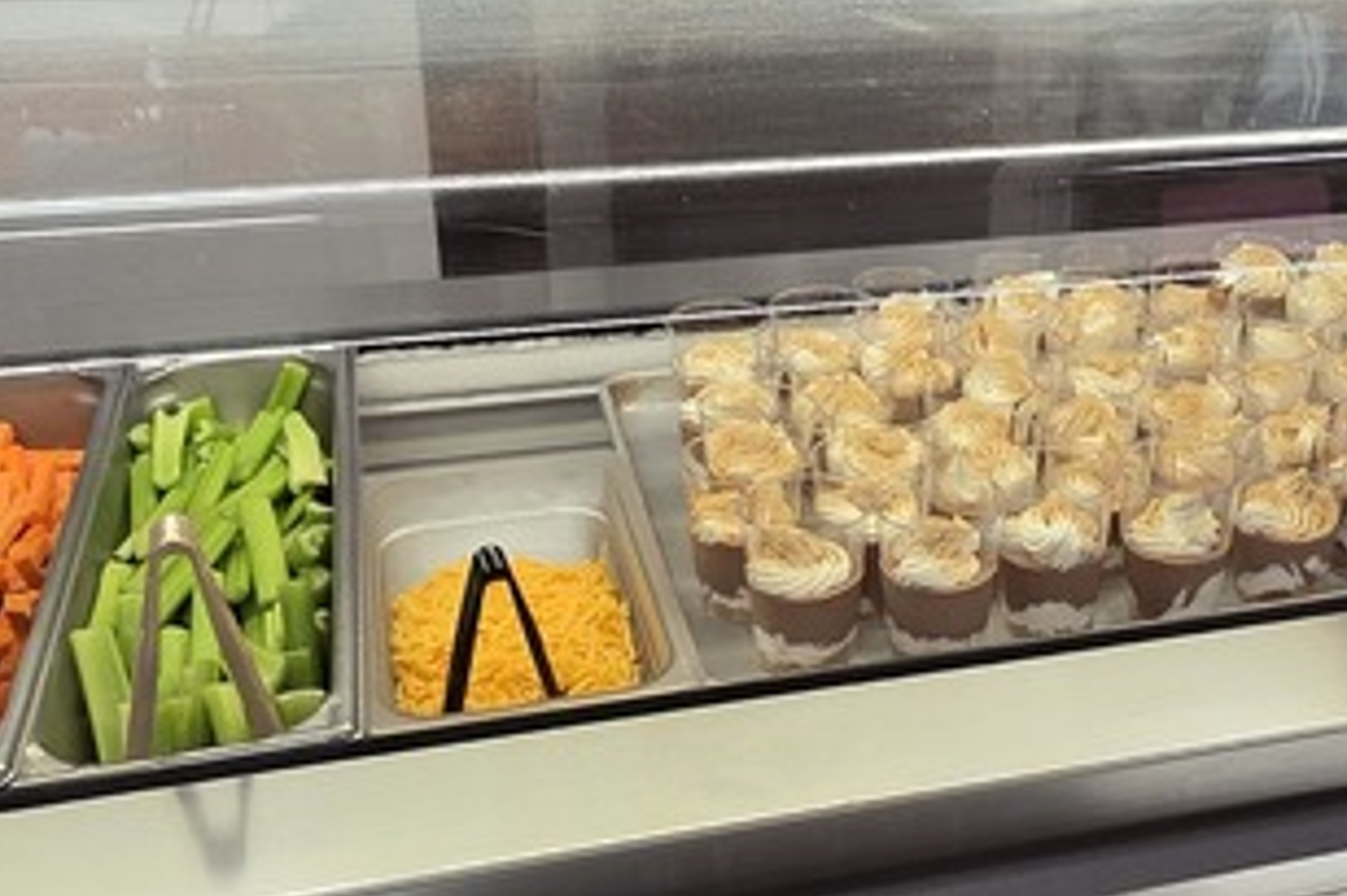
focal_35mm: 45
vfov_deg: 29.7
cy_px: 341
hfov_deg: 42.2
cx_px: 1023
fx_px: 1683
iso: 160
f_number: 1.9
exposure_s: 1/120
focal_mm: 2.2
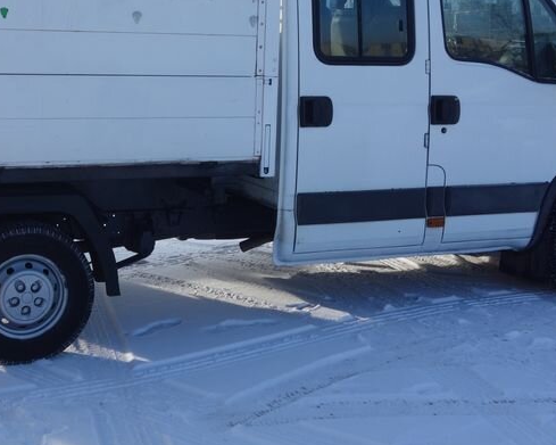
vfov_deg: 27.1
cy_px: 94
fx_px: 905
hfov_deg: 33.6
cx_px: 152
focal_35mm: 55
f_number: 5.6
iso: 125
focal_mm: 10.4
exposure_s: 1/250
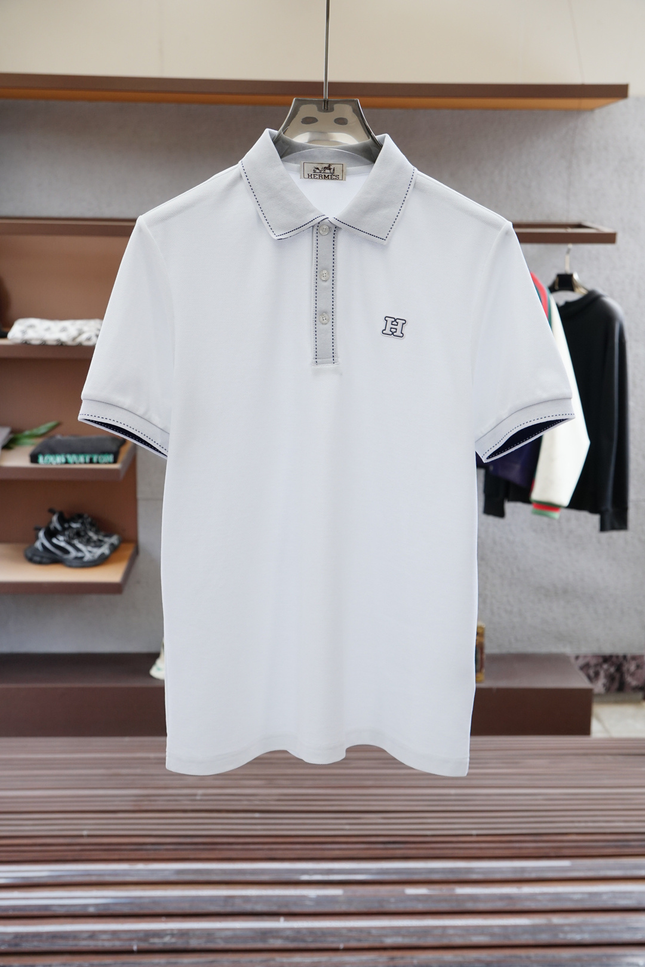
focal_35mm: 40
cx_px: 322
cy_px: 484
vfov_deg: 47.9
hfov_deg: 33.0
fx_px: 1088
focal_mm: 27
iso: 320
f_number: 4
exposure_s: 1/250
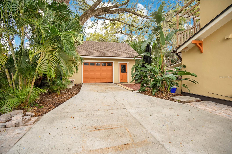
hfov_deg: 96.7
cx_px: 116
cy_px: 77
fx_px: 103
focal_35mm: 16
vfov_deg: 73.7
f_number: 4
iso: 640
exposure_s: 1/160
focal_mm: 16
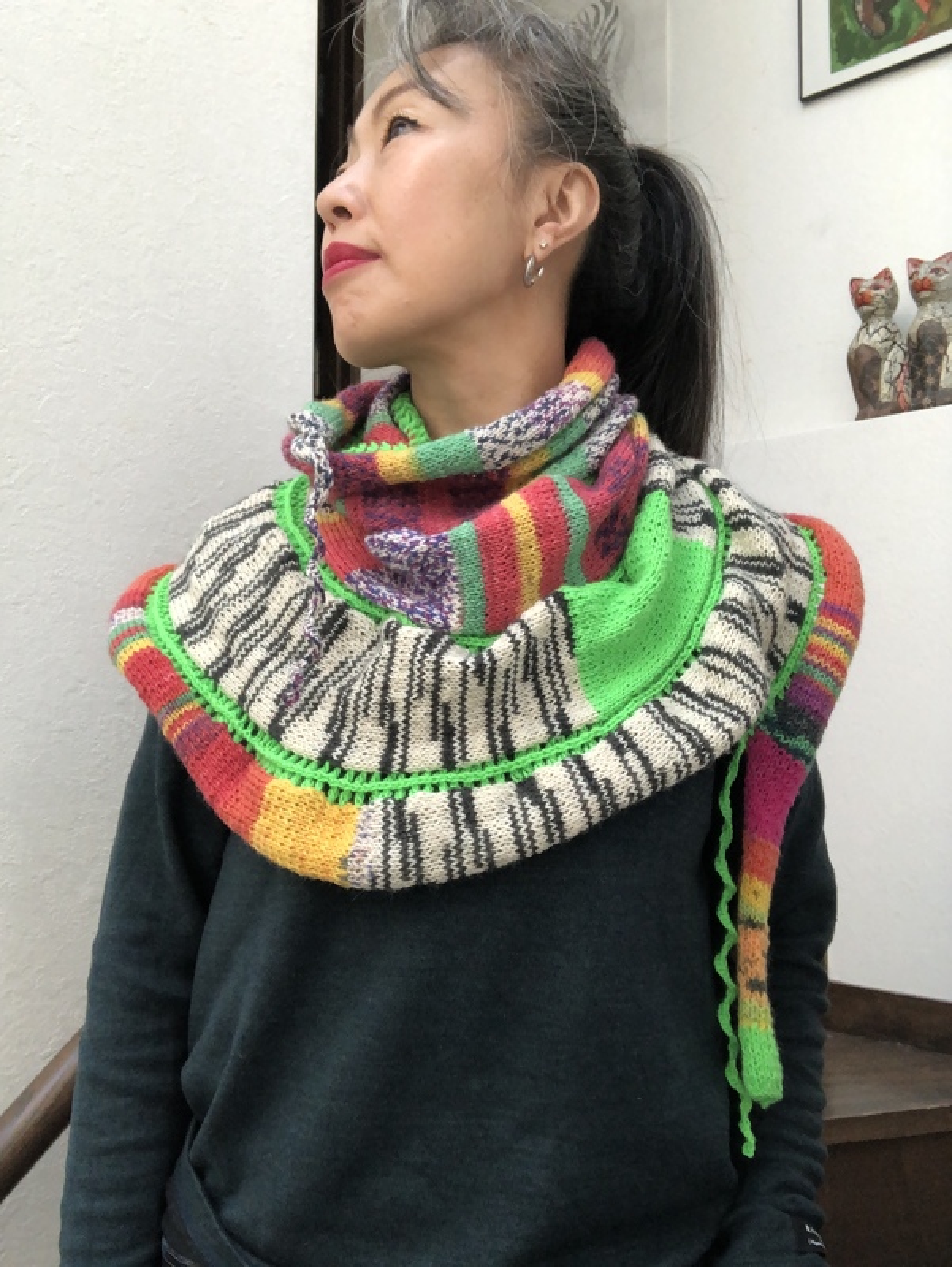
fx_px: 1172
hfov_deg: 44.2
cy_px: 634
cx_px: 476
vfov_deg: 56.8
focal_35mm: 32
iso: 80
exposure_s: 1/120
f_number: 2.2
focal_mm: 2.87
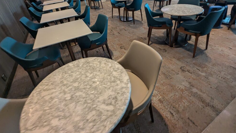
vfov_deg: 59.5
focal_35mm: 18
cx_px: 119
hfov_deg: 92.6
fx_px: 113
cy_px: 44
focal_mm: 2.35
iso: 253
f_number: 2.2
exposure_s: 1/70.2
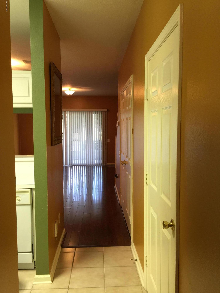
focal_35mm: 29
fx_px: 246
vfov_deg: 61.7
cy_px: 146
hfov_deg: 48.2
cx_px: 110
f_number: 2.2
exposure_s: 1/15
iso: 50
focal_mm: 4.15
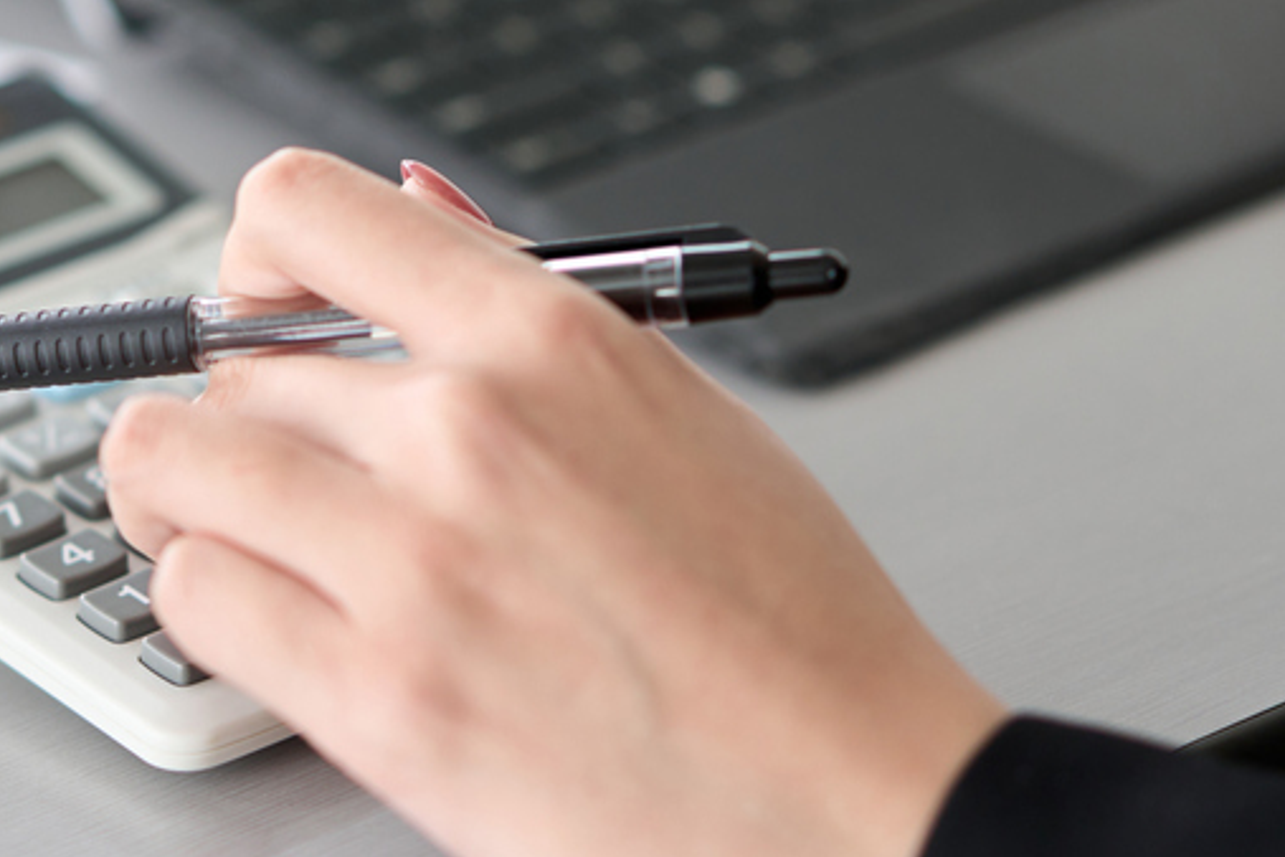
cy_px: 79
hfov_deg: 15.0
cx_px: 299
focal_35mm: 136
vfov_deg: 10.0
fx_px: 4854
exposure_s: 1/125
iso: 250
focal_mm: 55
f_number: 2
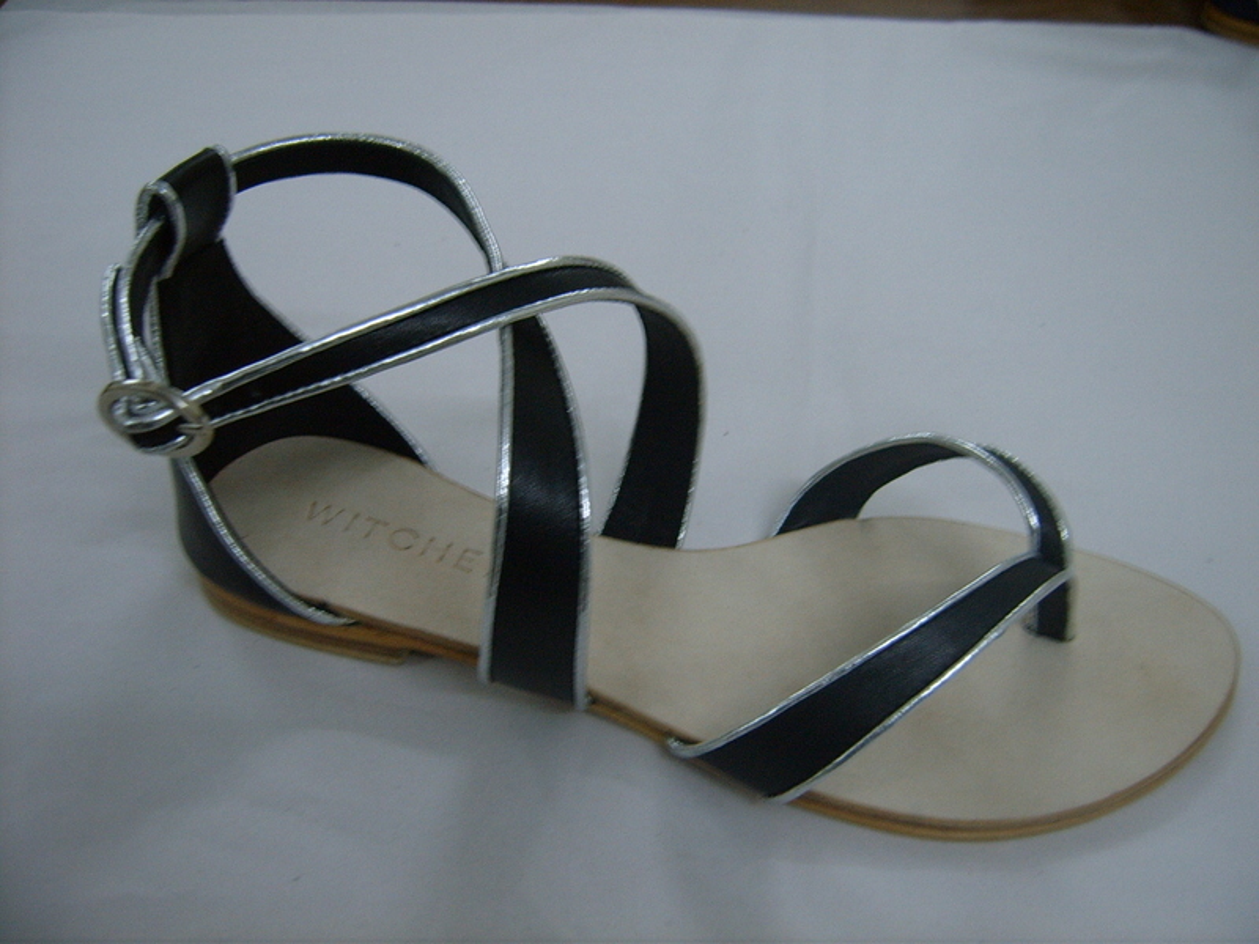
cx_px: 630
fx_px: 1273
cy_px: 472
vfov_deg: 40.7
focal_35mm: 35
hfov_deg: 52.6
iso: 100
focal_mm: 5.8
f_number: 2.8
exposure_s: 1/20
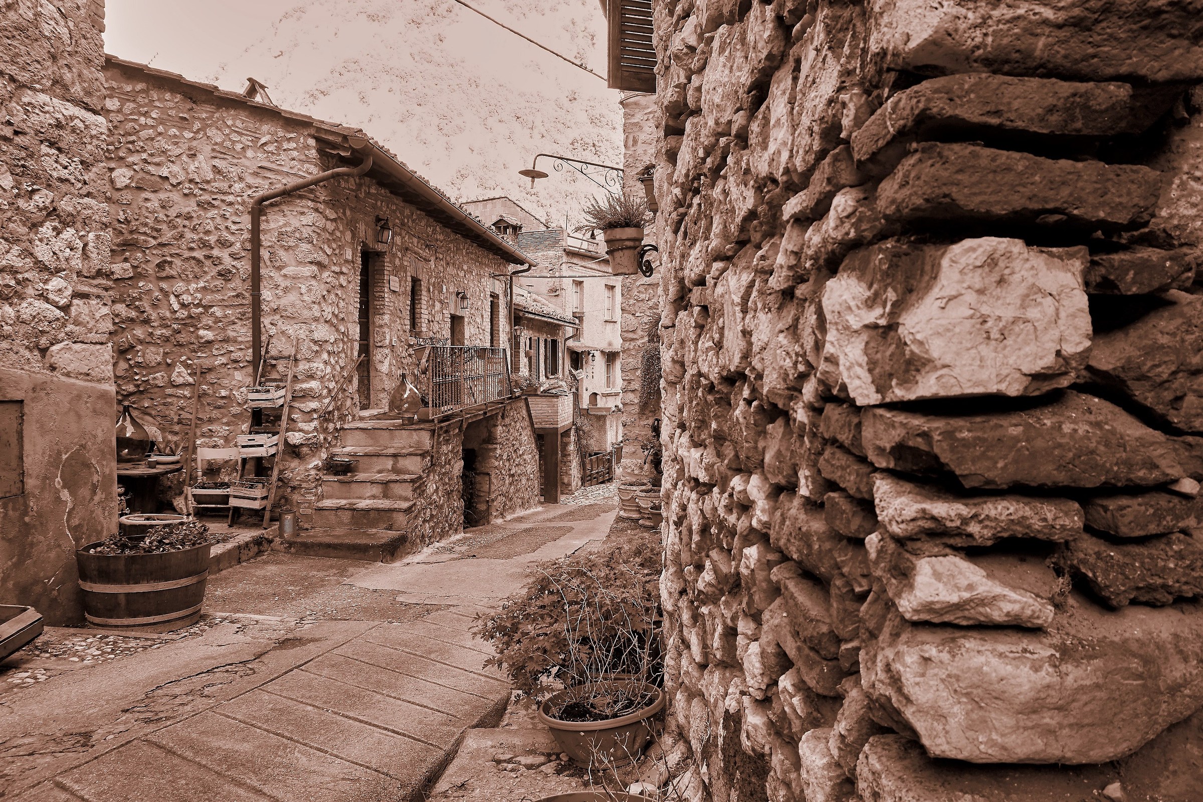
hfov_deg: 73.7
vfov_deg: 53.1
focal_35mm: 24
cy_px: 401
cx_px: 602
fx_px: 802
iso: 500
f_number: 7.1
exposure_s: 1/60
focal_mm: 16
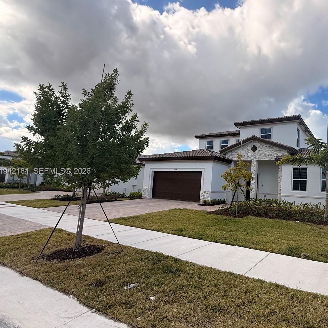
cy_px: 172
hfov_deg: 69.0
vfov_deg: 74.8
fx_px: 214
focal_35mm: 20
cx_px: 253
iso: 50
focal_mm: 2.22
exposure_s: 1/1189
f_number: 2.2
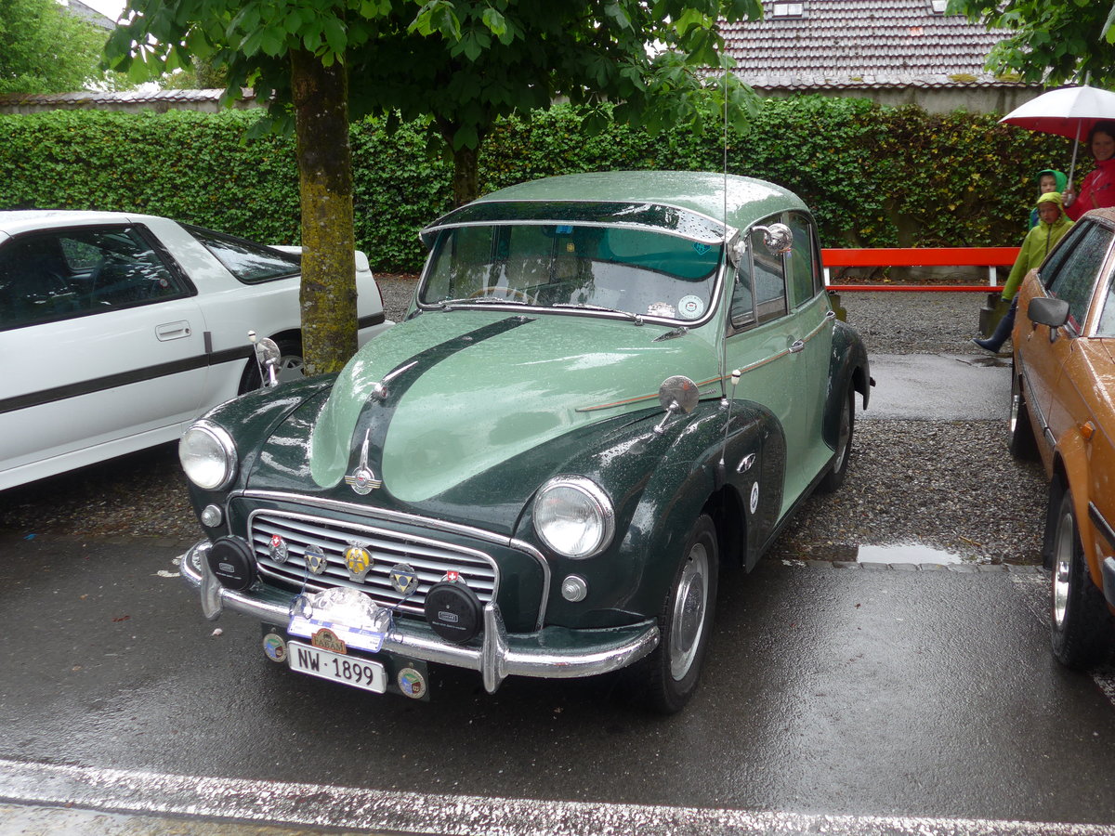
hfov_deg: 58.4
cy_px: 418
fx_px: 999
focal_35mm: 31
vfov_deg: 45.4
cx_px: 558
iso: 80
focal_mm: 6.5
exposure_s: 1/125
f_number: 2.2
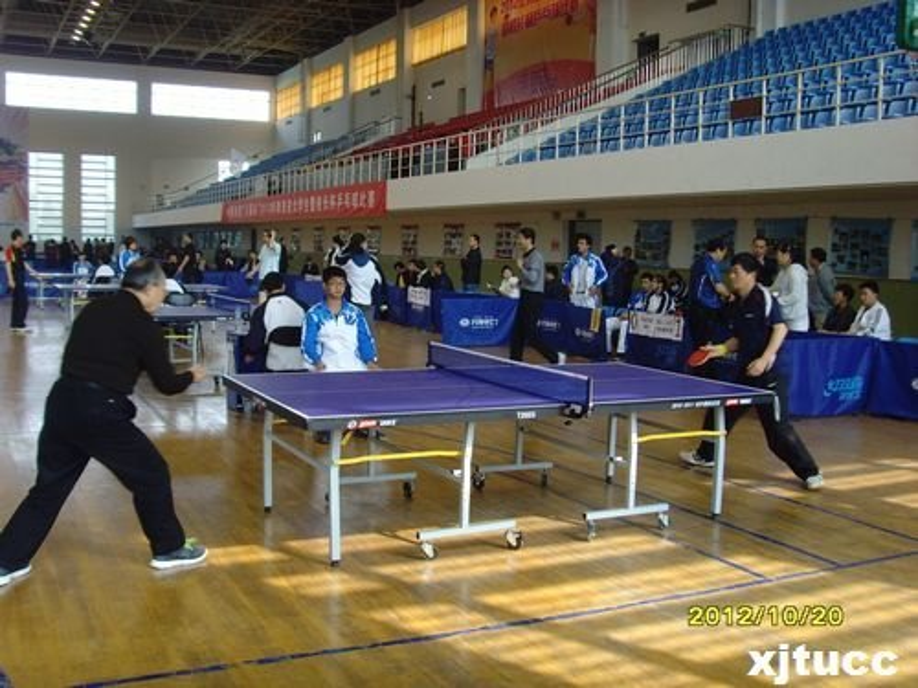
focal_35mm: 39
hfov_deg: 47.9
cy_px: 344
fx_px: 1034
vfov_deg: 36.8
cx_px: 459
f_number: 3.5
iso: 100
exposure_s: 1/60
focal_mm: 6.6
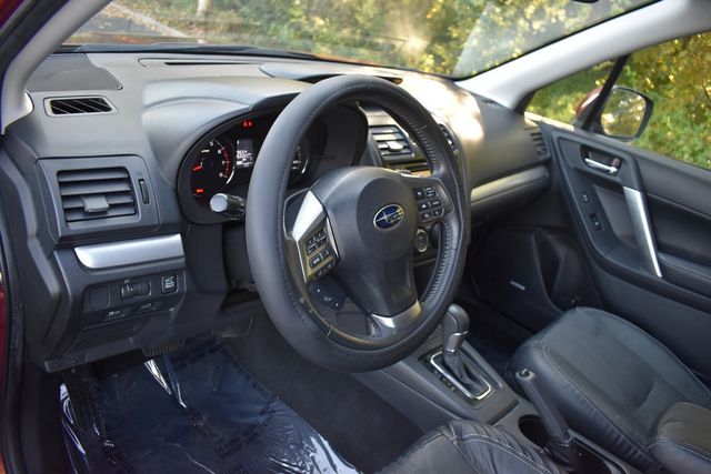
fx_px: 533
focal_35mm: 27
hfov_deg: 67.4
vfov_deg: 48.0
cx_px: 356
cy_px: 237
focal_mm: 18
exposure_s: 1/160
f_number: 3.5
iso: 800
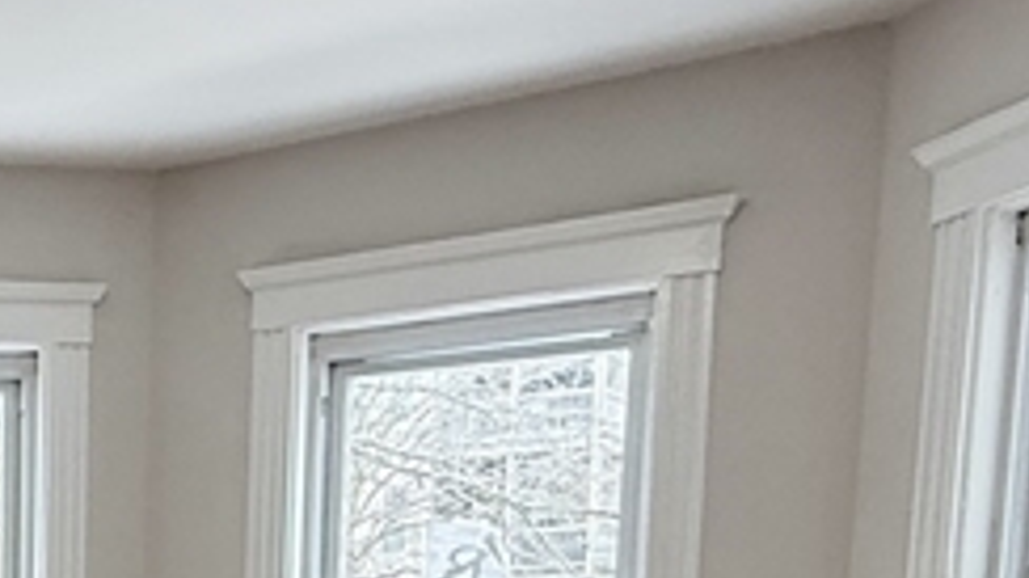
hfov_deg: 29.3
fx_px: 1745
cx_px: -135
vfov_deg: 16.7
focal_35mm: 64
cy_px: 920
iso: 125
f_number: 2.2
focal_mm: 2.22
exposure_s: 1/120
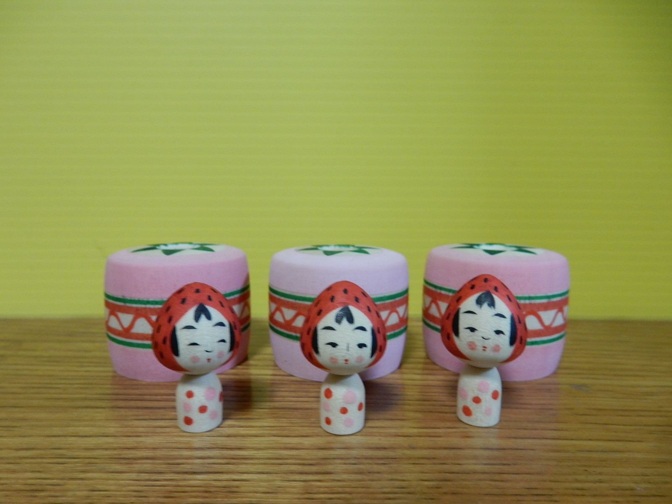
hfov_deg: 69.4
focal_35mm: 25
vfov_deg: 54.9
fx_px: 485
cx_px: 336
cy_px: 252
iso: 400
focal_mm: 4.5
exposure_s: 1/13
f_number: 3.7
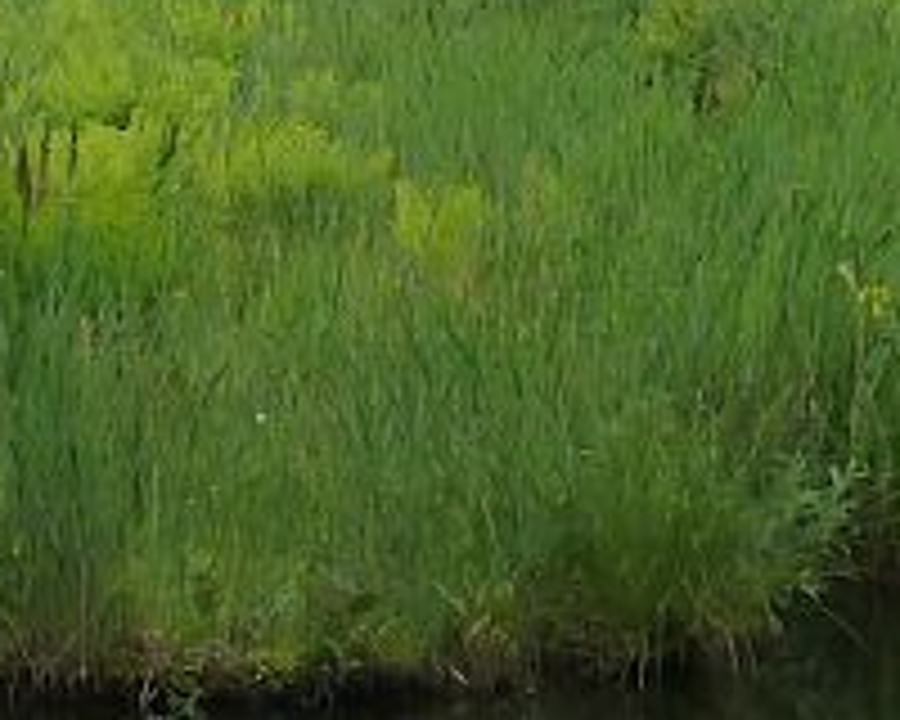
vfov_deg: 7.7
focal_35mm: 200
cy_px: -63
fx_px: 5327
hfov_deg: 9.6
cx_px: 220
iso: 125
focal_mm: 6.5
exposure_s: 1/320
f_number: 4
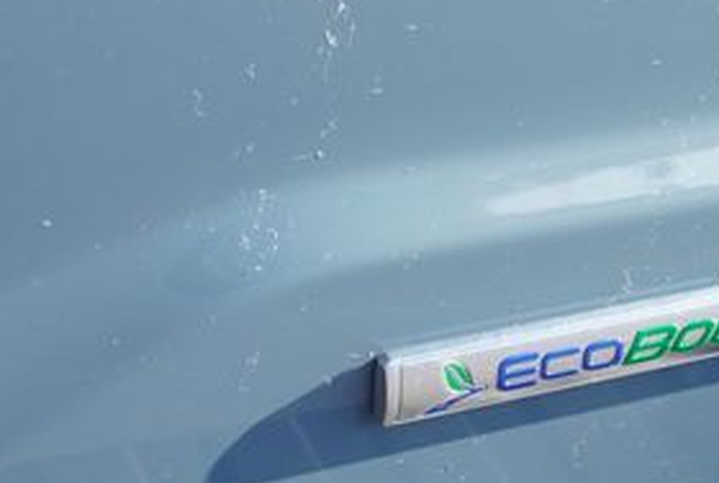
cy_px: 470
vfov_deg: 15.2
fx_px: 1781
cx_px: 506
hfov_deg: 22.7
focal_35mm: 89
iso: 100
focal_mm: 26
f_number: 5.6
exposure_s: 1/80
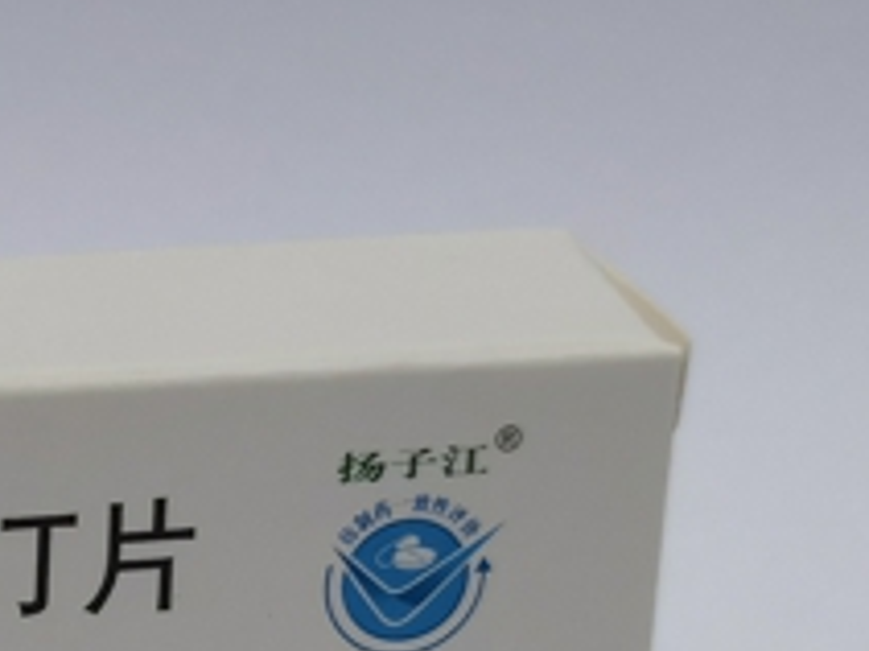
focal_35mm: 186
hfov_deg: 10.3
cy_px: 744
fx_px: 4667
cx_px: -399
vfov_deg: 7.9
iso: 100
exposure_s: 1/100
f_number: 1.9
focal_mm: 6.67
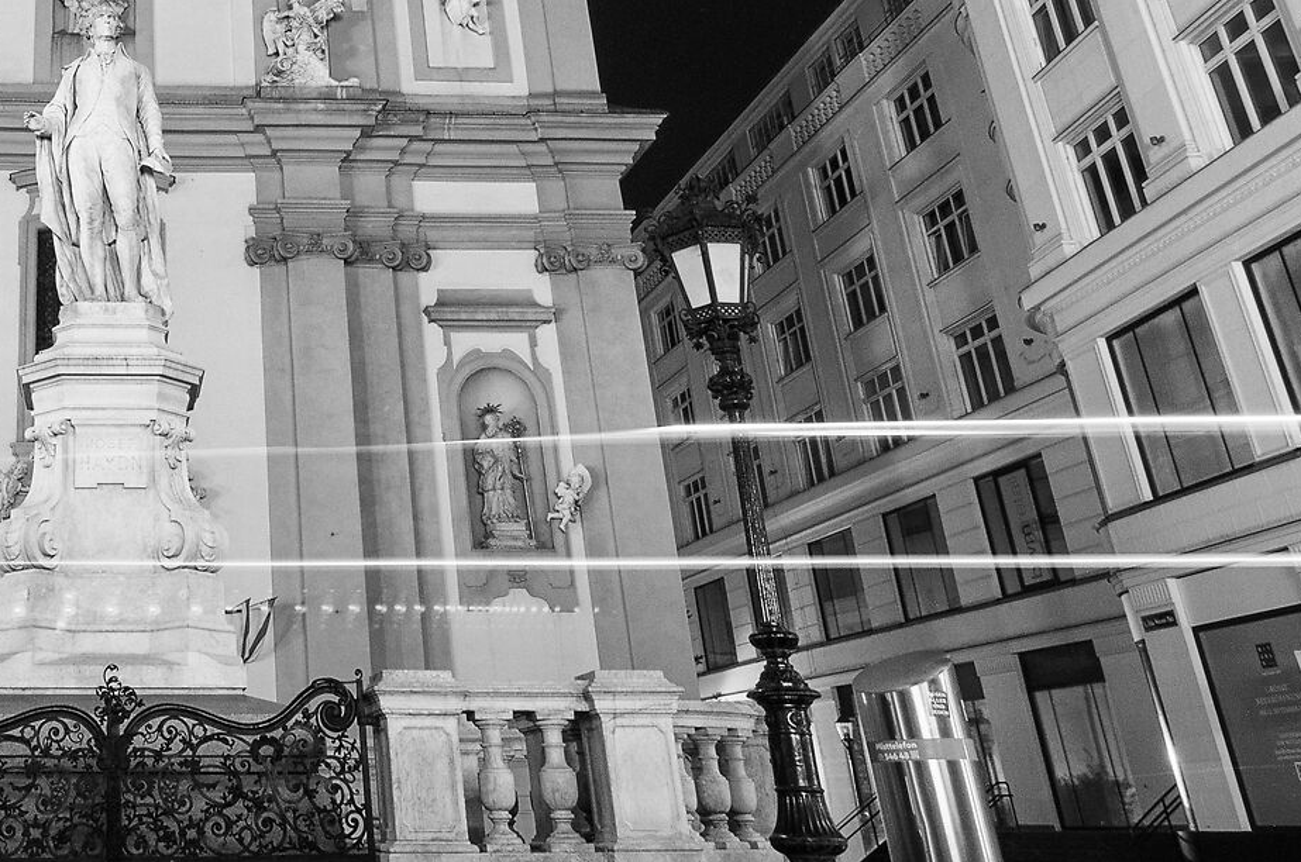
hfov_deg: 44.8
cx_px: 114
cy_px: 138
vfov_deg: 32.9
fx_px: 1407
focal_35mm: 39
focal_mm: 10
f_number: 10
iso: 100
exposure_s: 25
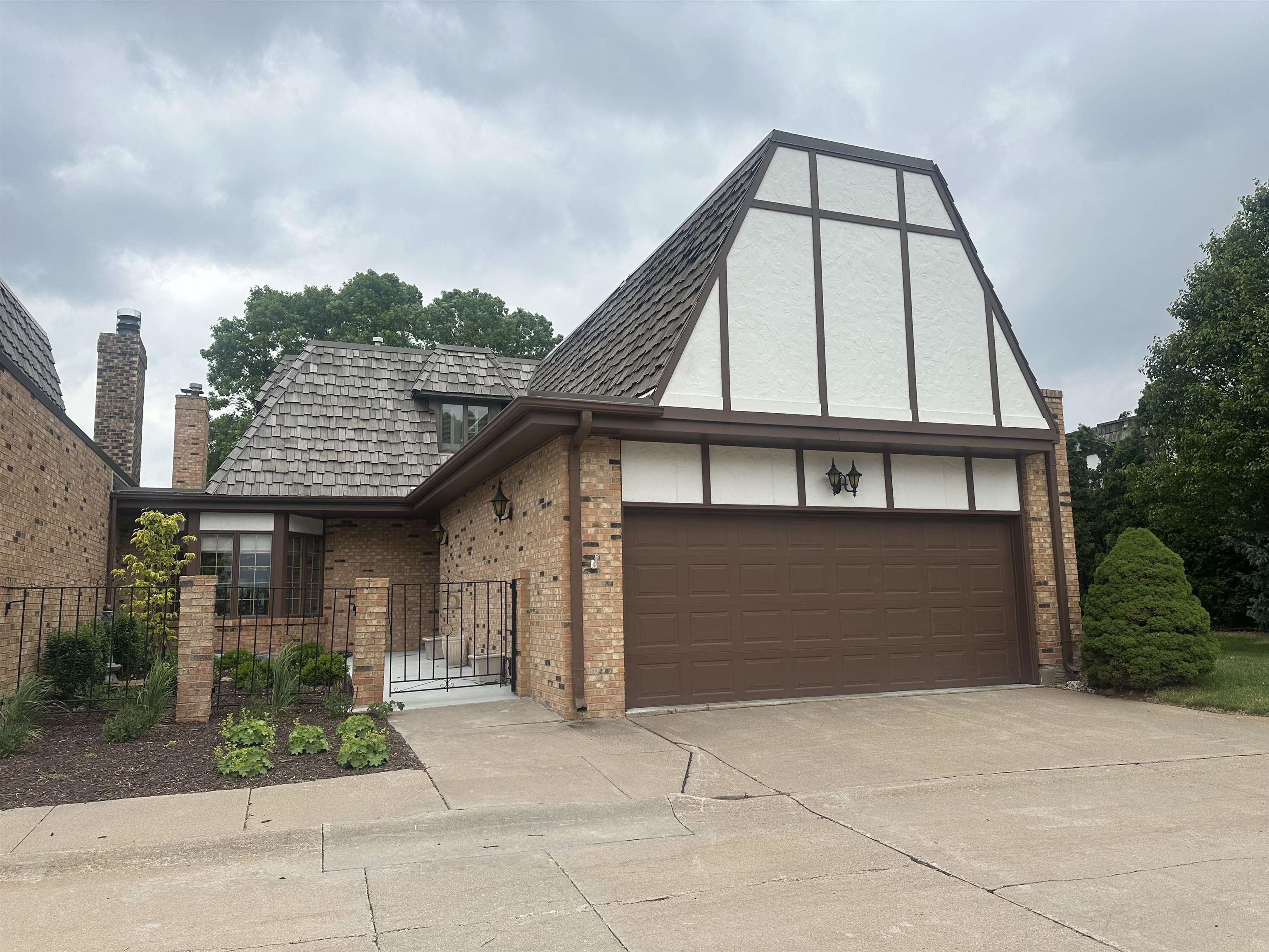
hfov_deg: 71.6
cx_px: 634
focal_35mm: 24
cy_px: 476
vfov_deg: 56.8
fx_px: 880
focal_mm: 6.86
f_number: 1.78
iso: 80
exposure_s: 1/4016
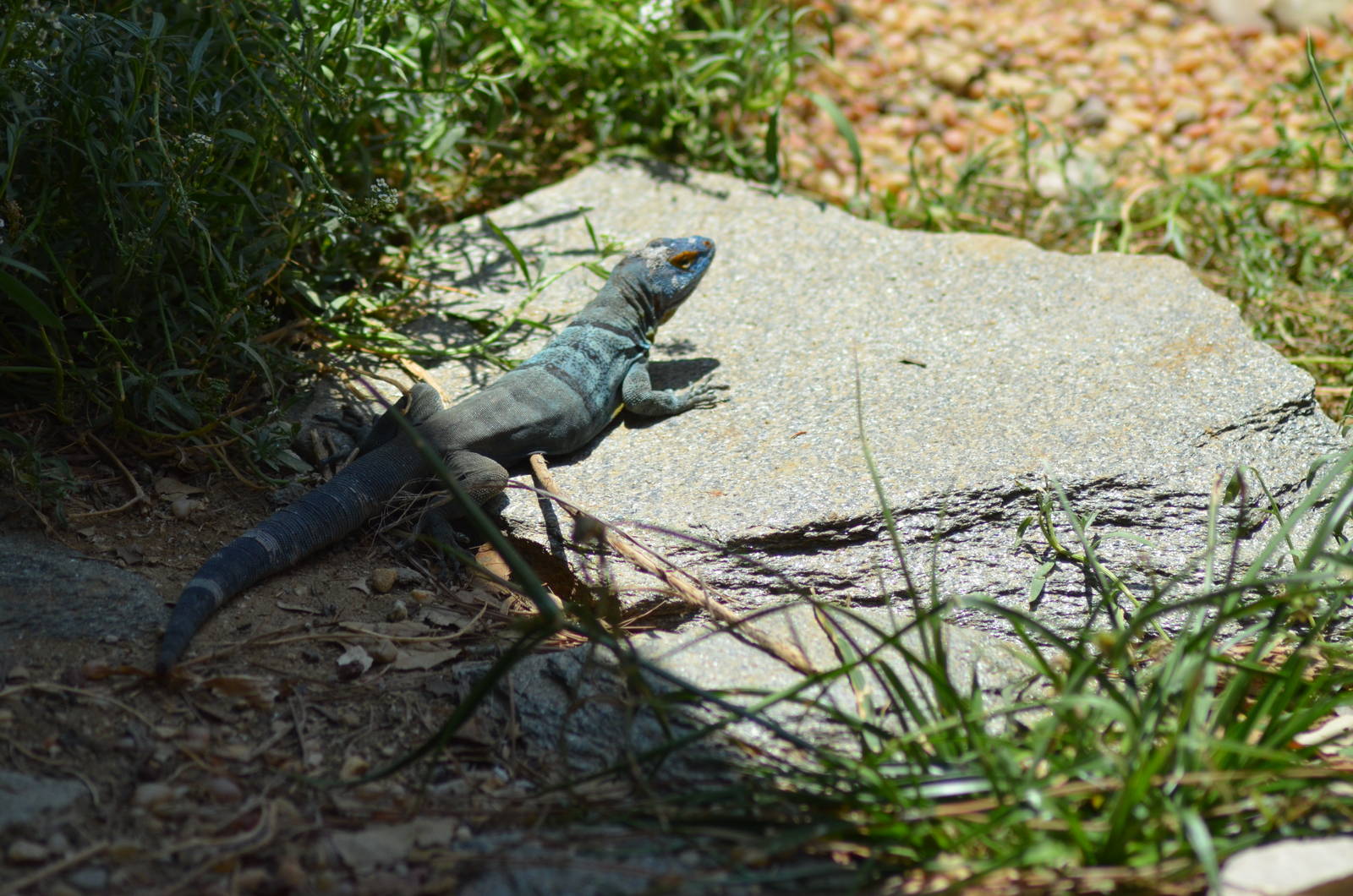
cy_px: 448
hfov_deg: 6.9
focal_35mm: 300
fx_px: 11252
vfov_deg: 4.6
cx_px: 676
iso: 400
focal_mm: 200
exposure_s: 1/2000
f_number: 5.6
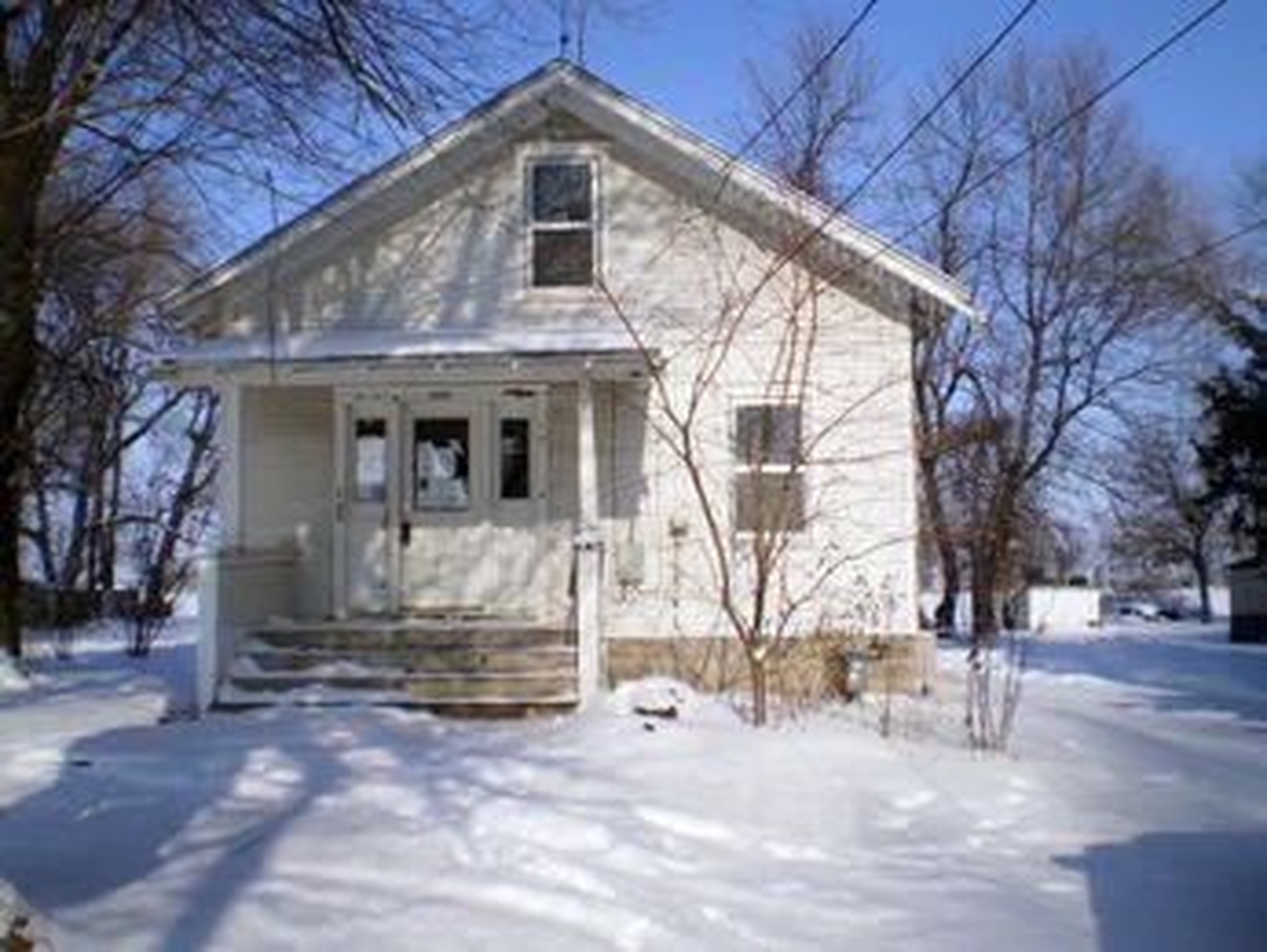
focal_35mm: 36
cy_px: 476
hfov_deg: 51.3
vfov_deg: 39.7
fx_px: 1319
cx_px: 634
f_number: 4.6
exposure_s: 1/2000
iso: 64
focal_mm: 6.3
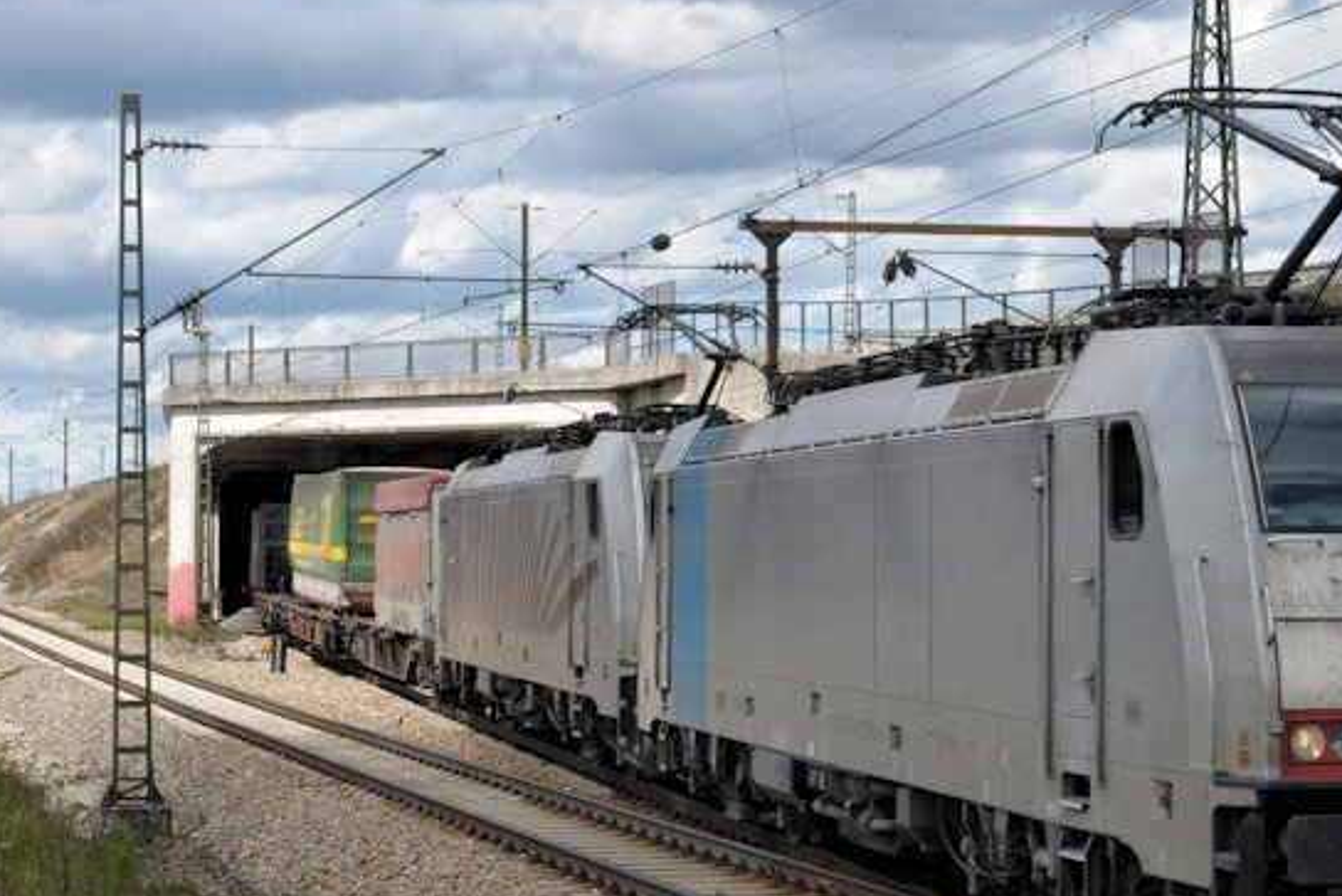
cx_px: 932
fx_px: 2946
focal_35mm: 79
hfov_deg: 25.5
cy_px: 379
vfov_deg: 17.3
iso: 320
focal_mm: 28
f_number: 8
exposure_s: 1/800
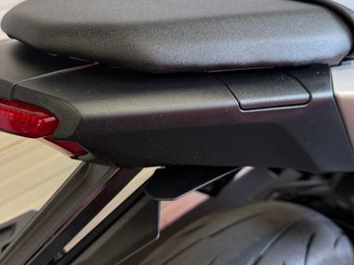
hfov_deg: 46.6
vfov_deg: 35.9
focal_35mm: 40
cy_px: 116
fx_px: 409
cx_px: 148
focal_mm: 6.76
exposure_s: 1/100
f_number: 1.78
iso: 160
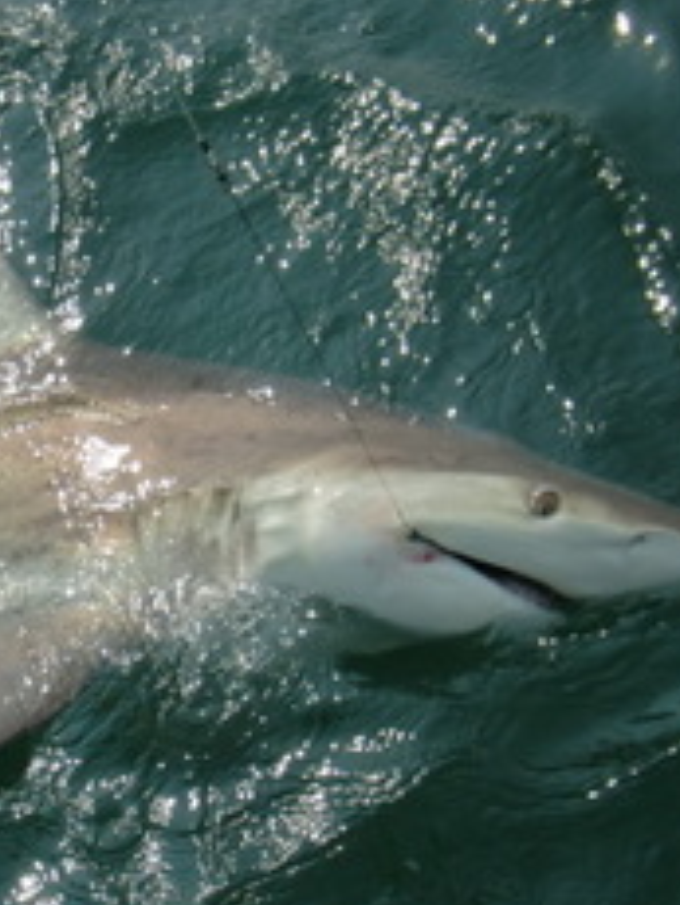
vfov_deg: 29.2
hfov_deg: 21.3
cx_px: -47
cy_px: 578
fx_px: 1725
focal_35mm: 66
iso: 64
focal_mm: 6.66
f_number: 3.9
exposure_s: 1/1000
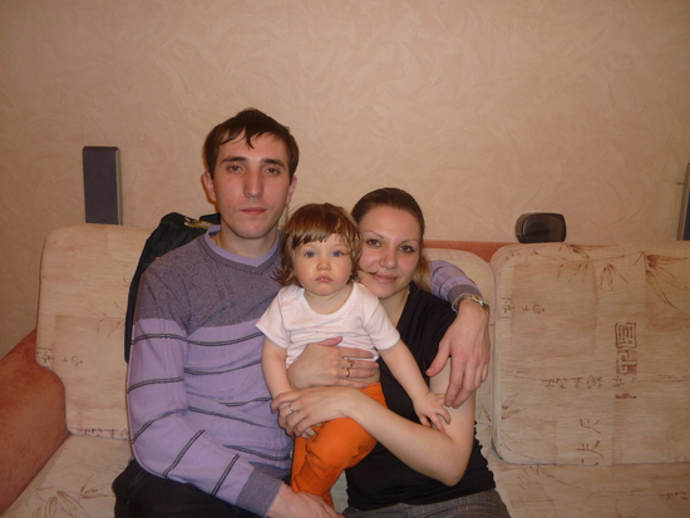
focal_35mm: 31
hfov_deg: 58.3
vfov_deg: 45.5
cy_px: 259
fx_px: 618
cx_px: 345
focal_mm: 5.5
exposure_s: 1/30
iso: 100
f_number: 2.8
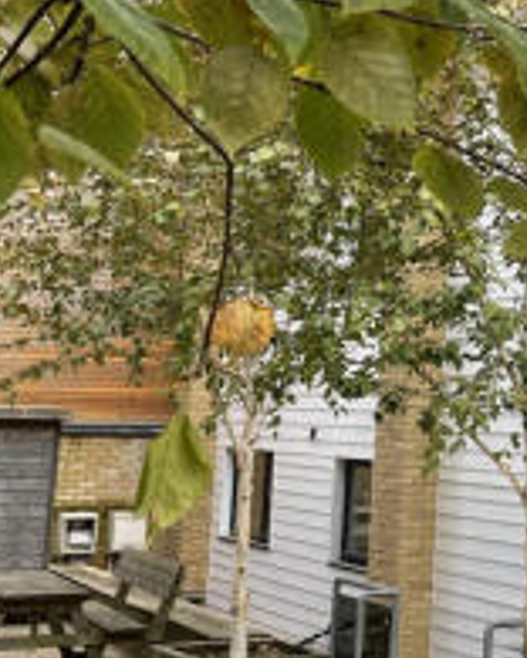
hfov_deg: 18.3
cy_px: 262
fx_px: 1482
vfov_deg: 25.0
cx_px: 748
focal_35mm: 76
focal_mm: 4.2
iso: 32
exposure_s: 1/276
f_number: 1.6
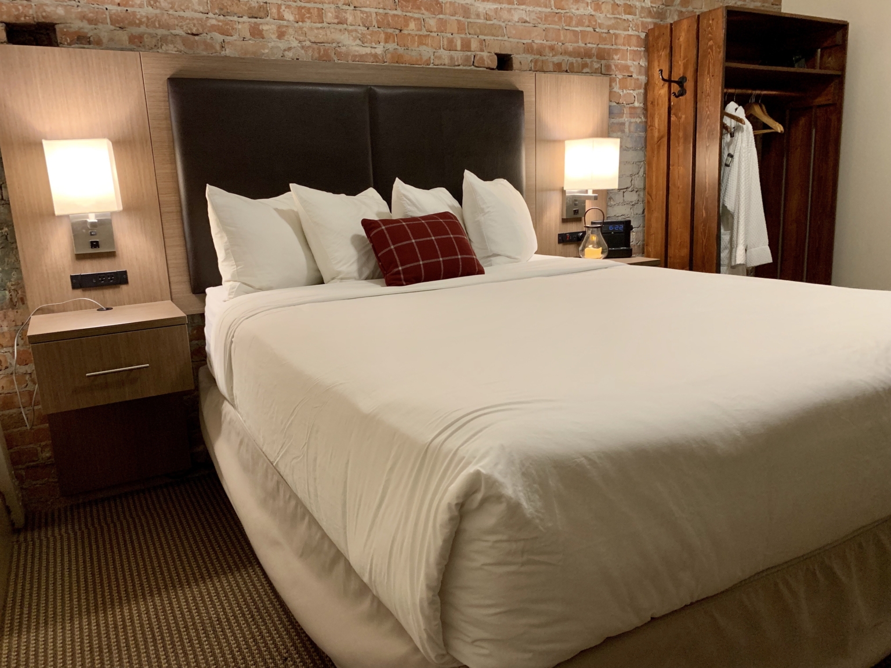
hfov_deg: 67.3
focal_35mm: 26
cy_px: 334
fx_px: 669
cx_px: 446
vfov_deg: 53.1
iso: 320
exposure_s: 1/40
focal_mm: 4.25
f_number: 1.8
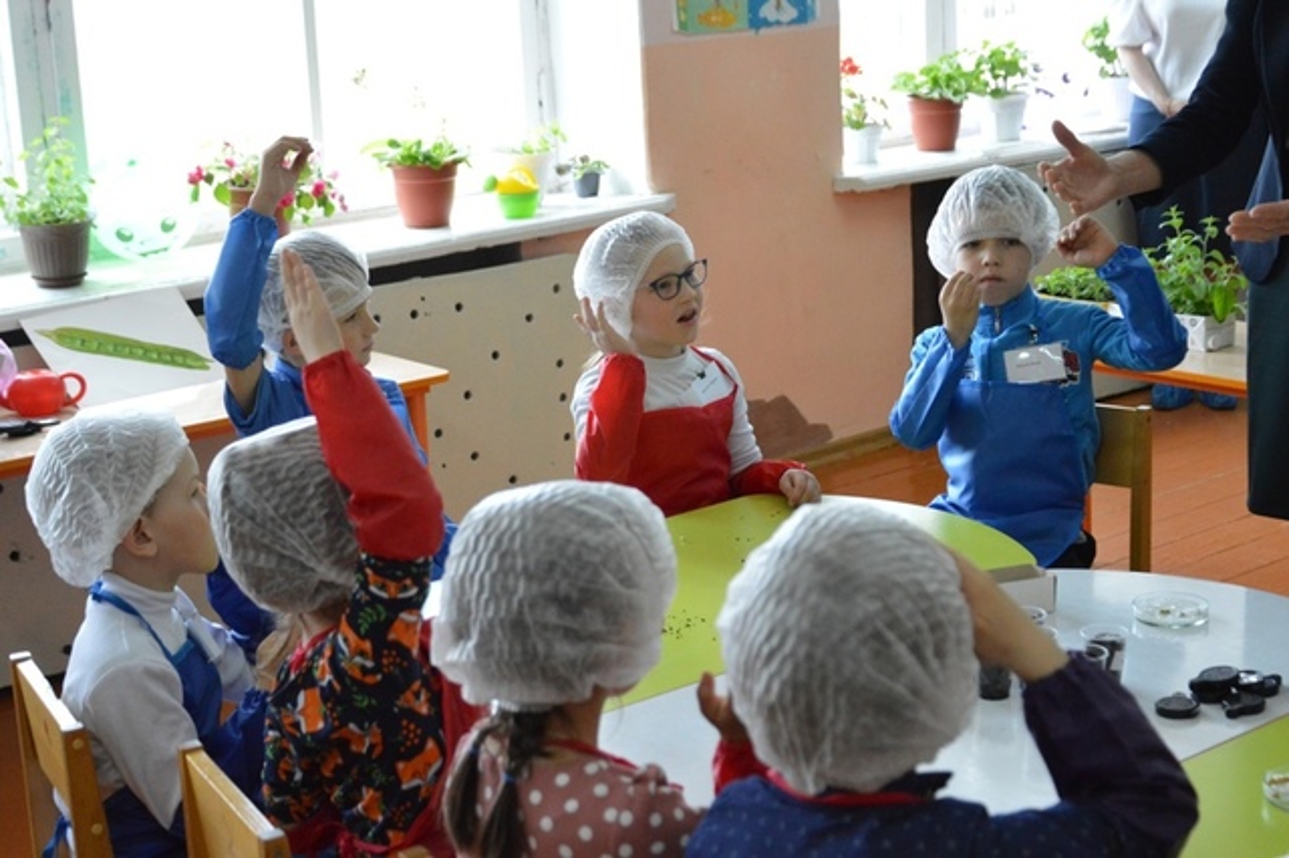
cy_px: 429
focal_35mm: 72
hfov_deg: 28.1
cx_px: 644
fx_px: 2577
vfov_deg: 18.9
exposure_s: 1/400
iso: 3200
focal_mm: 48
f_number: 4.2
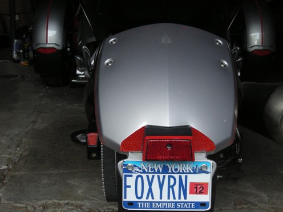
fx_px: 425
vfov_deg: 28.0
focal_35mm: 52
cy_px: 98
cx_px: 162
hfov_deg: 36.7
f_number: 2.8
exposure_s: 1/52
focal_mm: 5.7
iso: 79
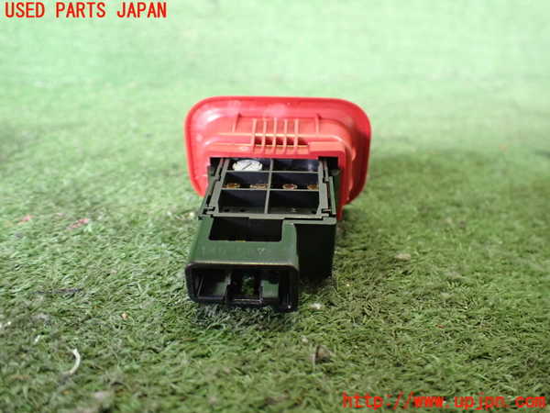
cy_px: 206
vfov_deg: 46.8
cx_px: 275
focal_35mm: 30
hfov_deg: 60.0
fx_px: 477
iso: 800
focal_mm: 5.4
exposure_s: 1/40
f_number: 2.3
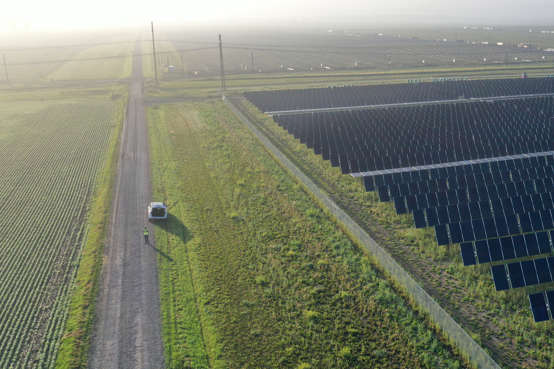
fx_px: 631
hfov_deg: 46.0
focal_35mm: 41
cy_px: 180
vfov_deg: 32.6
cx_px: 405
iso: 100
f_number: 5.6
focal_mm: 10.26
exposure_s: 1/500
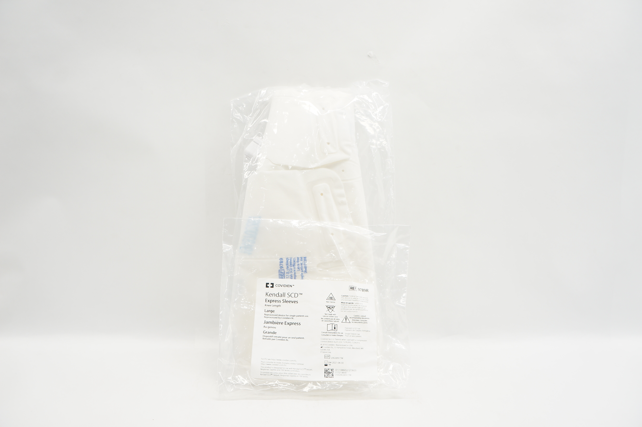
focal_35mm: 27
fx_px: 481
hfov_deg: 67.4
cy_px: 214
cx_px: 321
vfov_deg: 47.8
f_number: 6.3
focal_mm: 18
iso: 200
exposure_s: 1/30
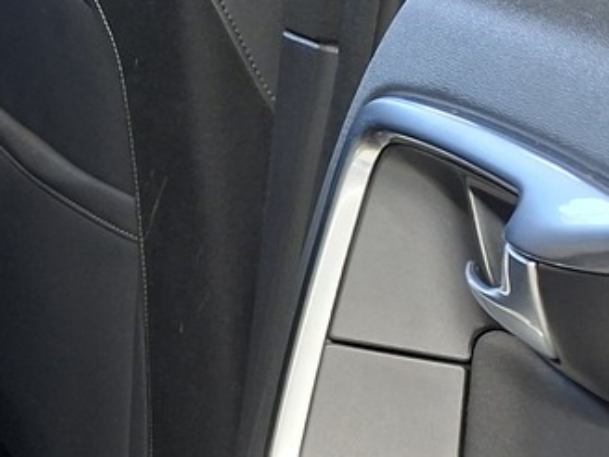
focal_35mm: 101
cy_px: 321
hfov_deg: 15.1
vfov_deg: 14.6
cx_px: -661
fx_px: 1777
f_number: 1.8
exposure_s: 1/33
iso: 320
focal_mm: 5.54
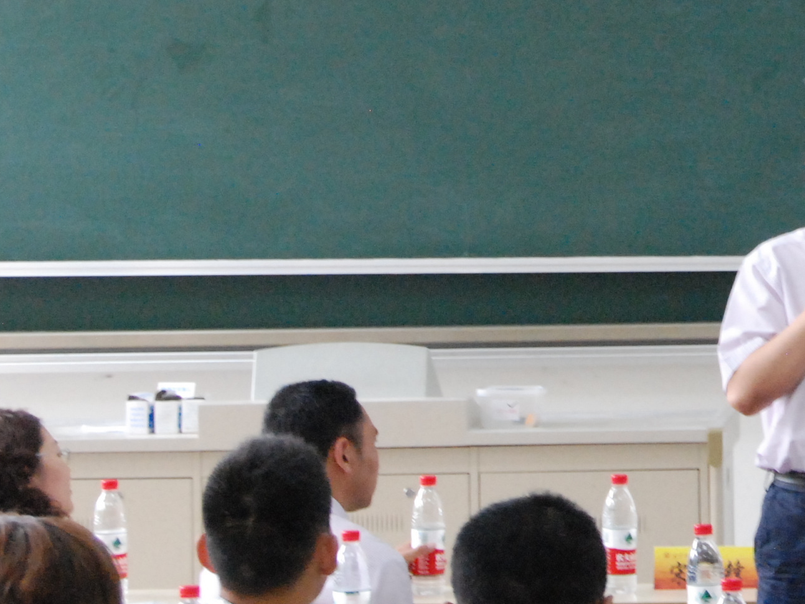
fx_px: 4024
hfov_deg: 11.3
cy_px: -113
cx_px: 848
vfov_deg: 8.5
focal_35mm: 173
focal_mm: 40
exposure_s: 1/50
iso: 1600
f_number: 6.3
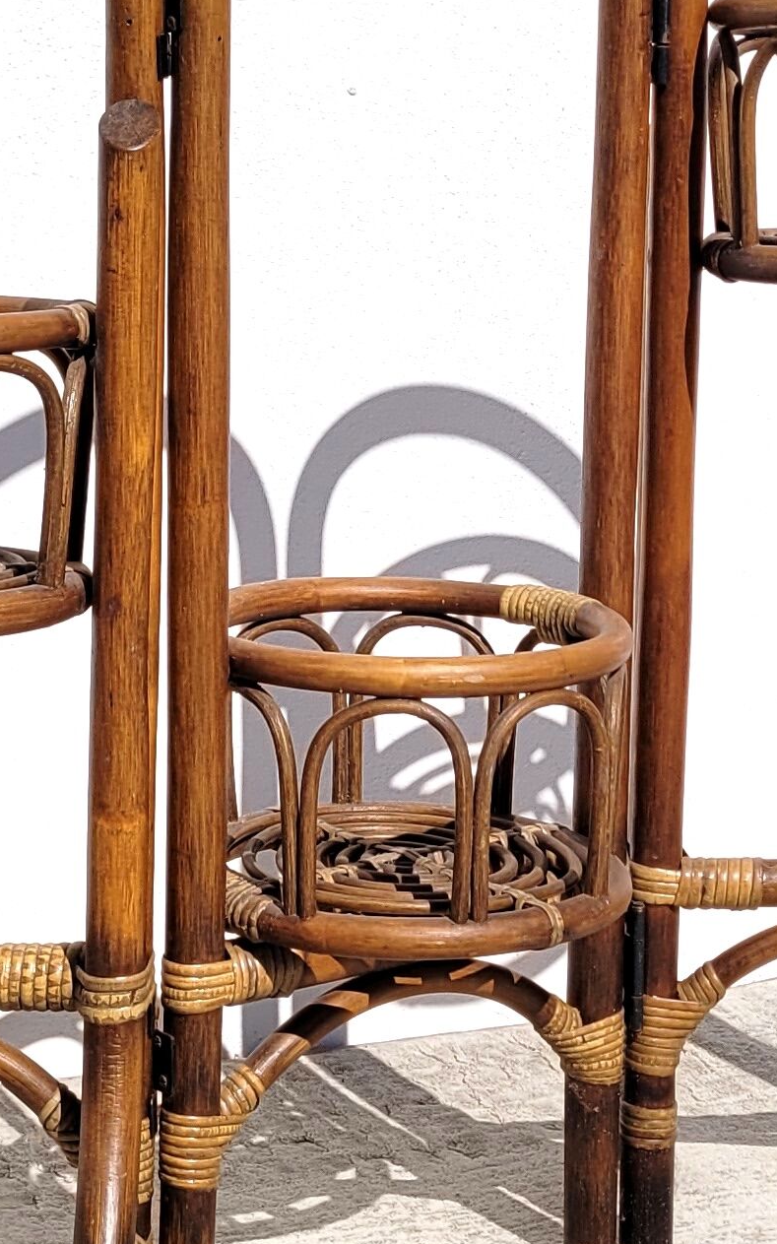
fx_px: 2983
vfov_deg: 23.3
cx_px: 287
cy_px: 278
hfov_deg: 14.8
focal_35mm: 88
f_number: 1.8
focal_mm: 5.4
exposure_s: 1/7274
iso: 40
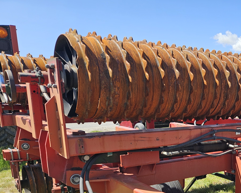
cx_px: 228
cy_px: 175
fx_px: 314
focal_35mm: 44
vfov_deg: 32.4
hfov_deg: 38.4
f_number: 1.8
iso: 25
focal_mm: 5.4
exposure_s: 1/1129
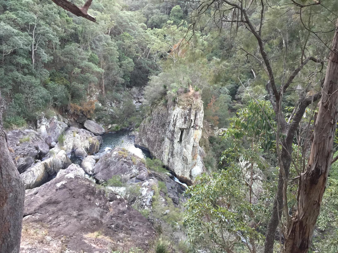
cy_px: 126
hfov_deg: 61.7
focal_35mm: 29
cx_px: 169
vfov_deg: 48.2
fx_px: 283
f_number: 2.2
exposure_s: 1/17
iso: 80
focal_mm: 4.15
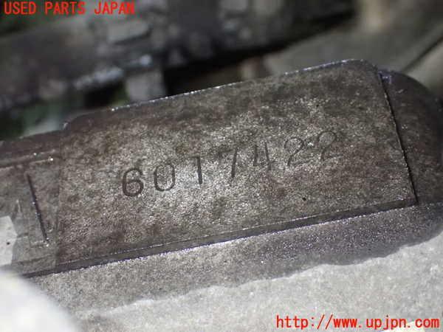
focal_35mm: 58
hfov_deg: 33.2
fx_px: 742
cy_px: 166
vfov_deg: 25.2
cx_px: 222
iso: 1600
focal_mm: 10.35
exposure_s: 1/60
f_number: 3.5
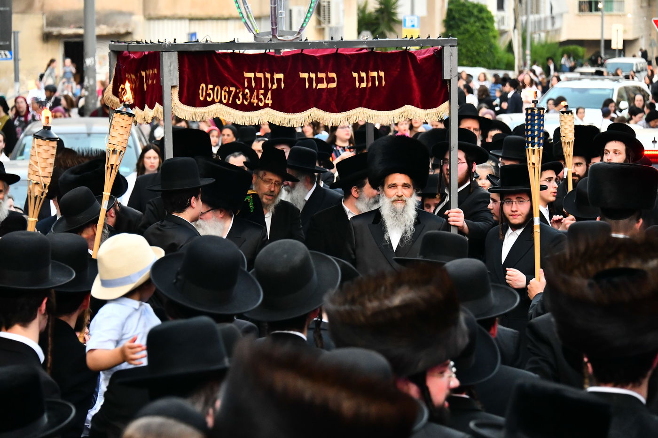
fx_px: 2047
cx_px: 329
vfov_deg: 12.2
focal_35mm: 112
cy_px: 219
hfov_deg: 18.3
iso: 3200
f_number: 5.6
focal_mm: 112
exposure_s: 1/400
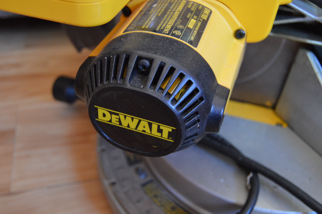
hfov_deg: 49.6
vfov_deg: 34.1
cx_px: 161
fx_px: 349
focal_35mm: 39
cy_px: 107
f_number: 4
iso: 3200
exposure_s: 1/30
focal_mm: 26
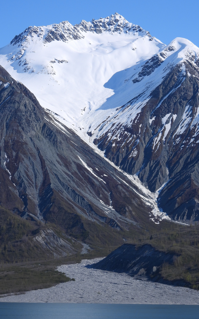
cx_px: 113
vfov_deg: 15.3
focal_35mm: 137
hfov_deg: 9.6
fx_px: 1189
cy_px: 160
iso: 100
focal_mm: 22.3
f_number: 4
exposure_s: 1/1250
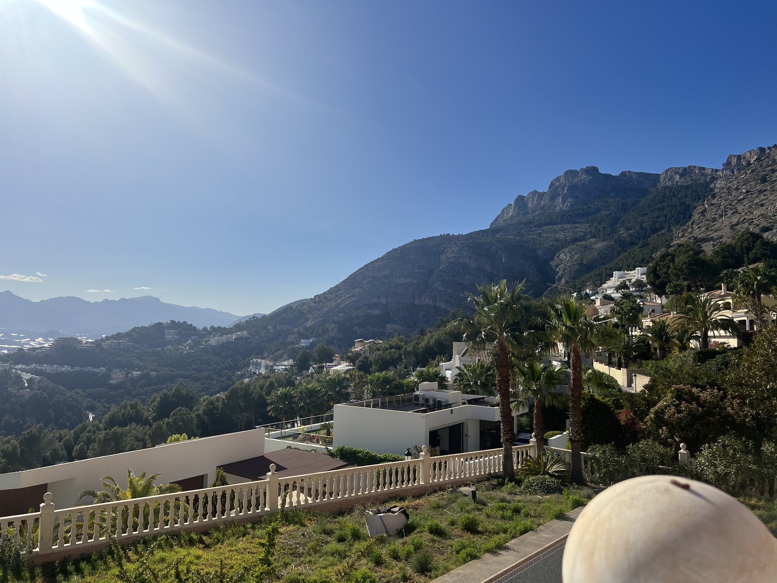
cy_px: 292
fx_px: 584
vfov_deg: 53.1
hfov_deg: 67.3
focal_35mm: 26
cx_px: 388
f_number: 1.5
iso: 50
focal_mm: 5.7
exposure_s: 1/10309
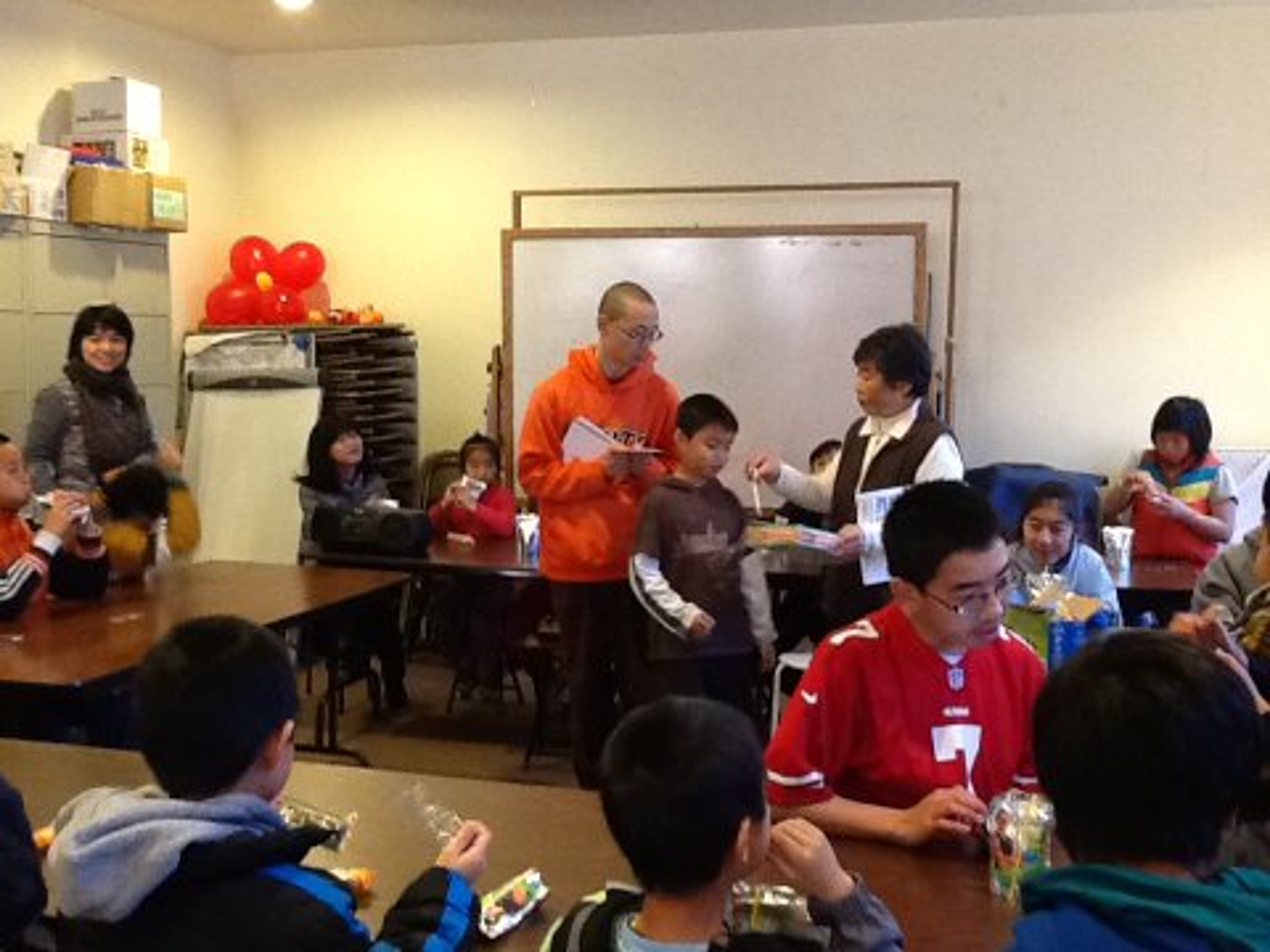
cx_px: 635
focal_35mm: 44
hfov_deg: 42.9
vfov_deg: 32.9
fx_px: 1614
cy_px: 476
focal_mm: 2.03
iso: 250
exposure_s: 1/30
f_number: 2.4
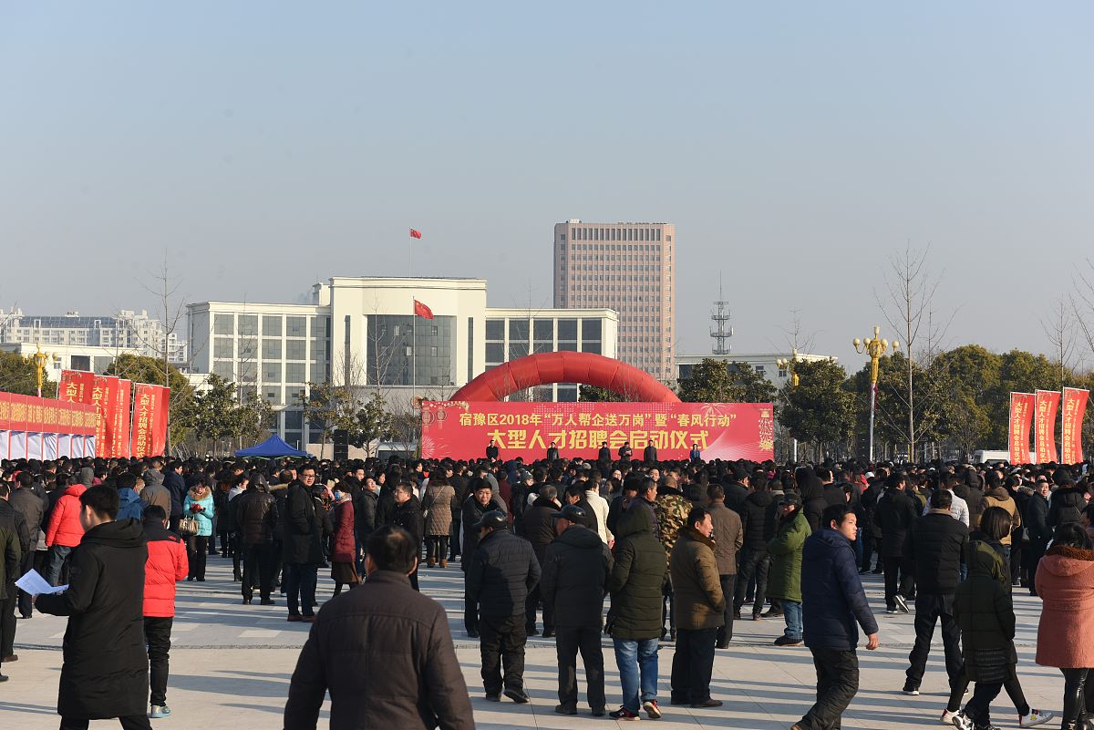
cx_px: 547
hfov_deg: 28.8
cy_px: 365
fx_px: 2128
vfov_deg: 19.5
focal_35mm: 70
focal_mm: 70
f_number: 9
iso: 200
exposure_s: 1/320
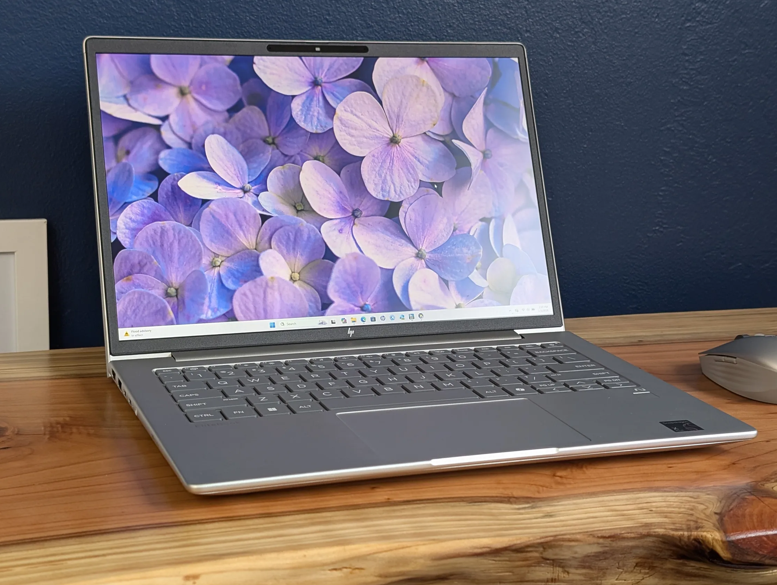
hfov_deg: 34.3
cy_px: 261
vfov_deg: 26.2
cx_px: 390
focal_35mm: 56
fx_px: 1259
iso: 37
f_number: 1.68
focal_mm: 6.9
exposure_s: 1/24
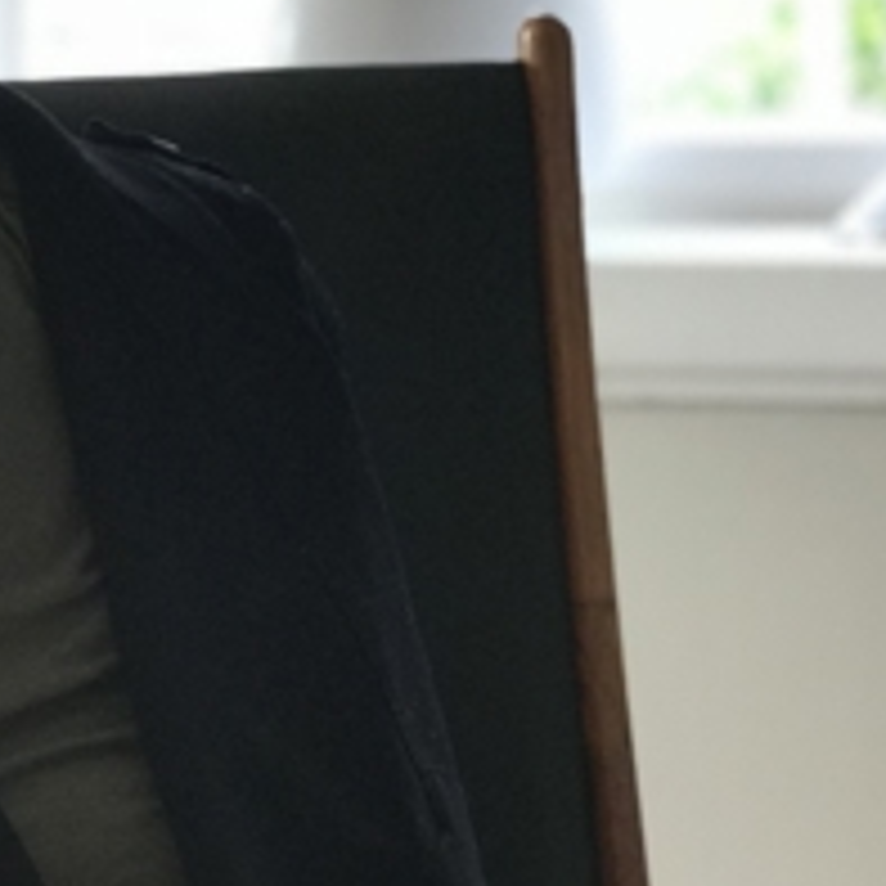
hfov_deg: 10.7
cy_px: 414
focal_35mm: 164
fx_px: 4749
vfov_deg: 10.7
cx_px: 414
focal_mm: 6.6
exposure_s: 1/50
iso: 80
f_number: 2.8
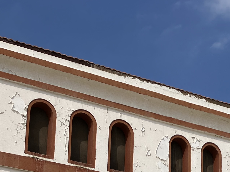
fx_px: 591
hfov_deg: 21.8
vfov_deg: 15.3
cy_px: 260
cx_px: 173
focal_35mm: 89
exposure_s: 1/4425
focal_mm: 3.99
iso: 32
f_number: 1.8
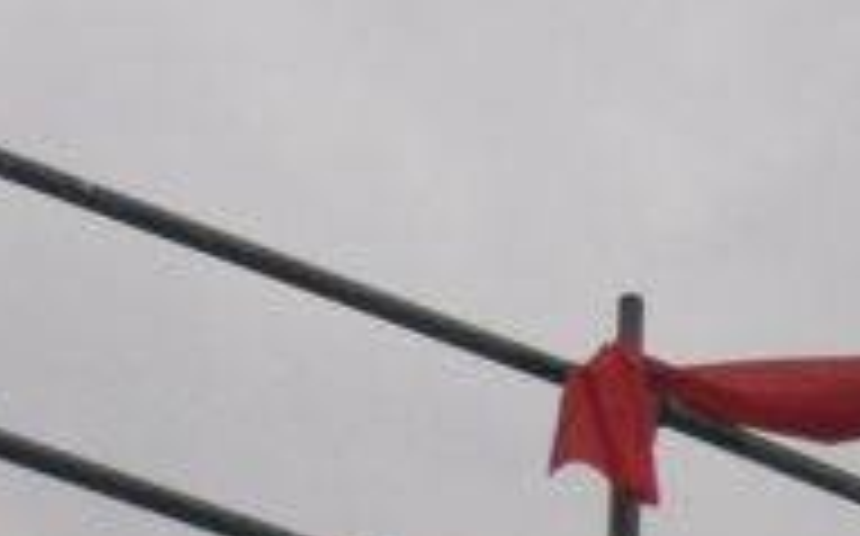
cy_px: 502
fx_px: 8313
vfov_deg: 3.7
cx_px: 1135
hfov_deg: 5.9
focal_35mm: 355
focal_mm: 19.54
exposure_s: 1/60
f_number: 5.4
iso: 200
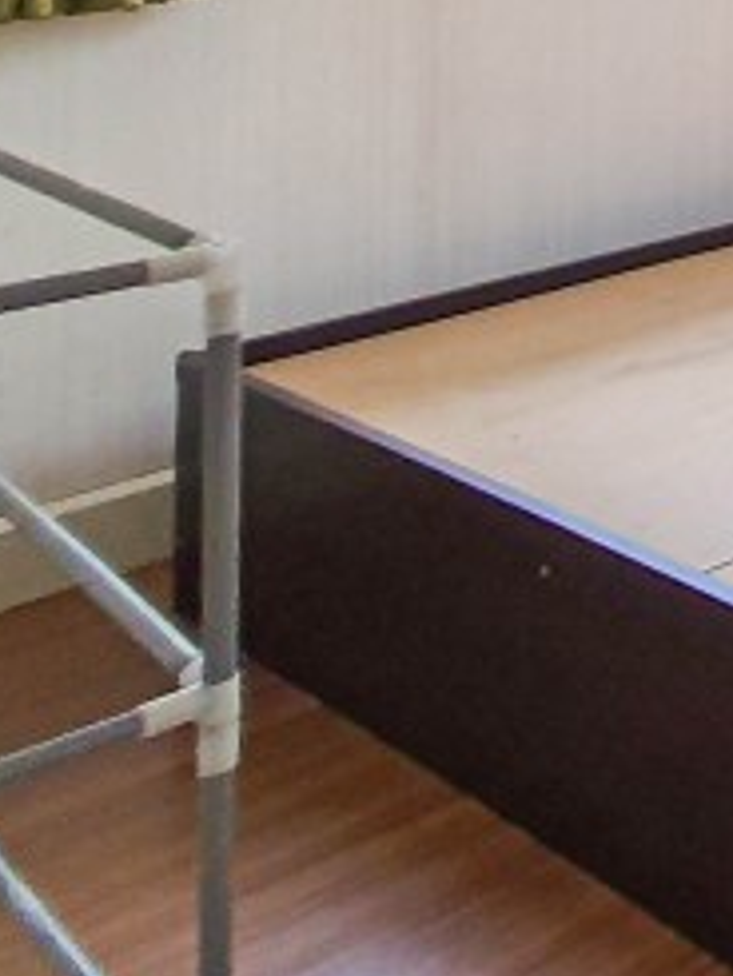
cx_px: 1645
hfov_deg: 16.3
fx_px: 1495
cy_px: -303
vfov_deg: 29.1
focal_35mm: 53
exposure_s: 1/100
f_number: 2.2
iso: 80
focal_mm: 1.74
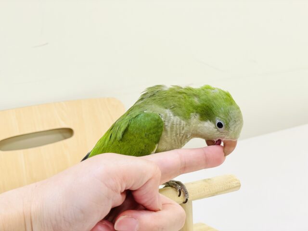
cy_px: 116
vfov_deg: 28.0
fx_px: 463
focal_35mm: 52
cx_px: 154
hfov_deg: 36.8
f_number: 2
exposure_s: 1/99
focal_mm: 6
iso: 80
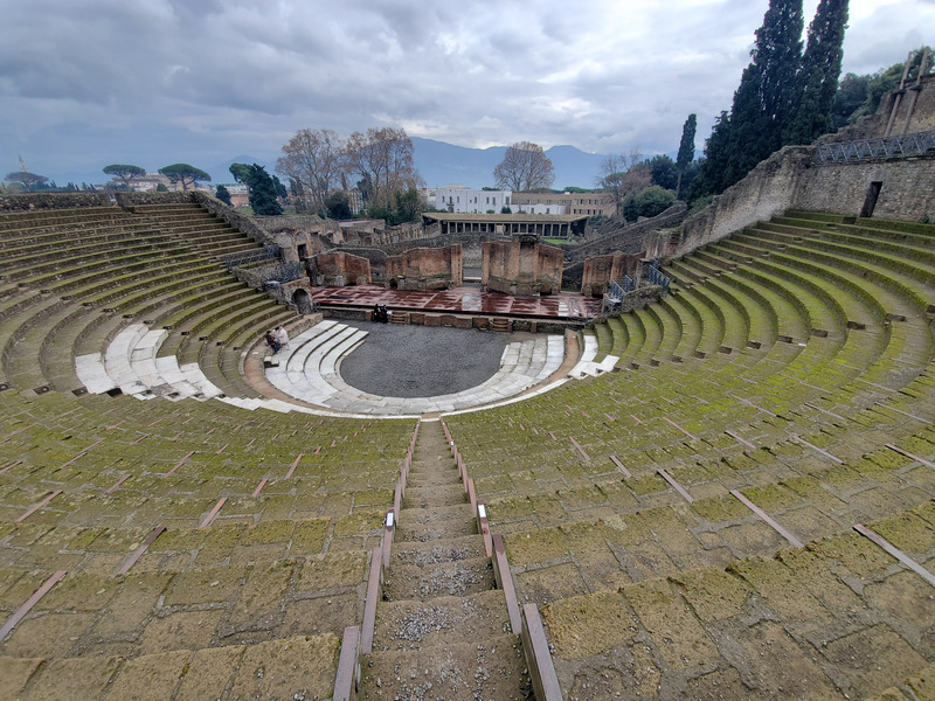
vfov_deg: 89.9
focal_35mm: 13
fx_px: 351
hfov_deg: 106.2
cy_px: 350
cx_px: 468
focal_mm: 1.8
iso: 50
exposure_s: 1/369
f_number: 2.2
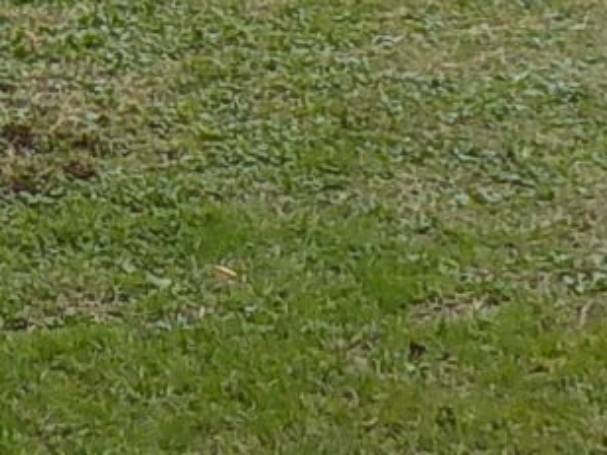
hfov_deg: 12.1
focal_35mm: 156
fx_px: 2735
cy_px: -506
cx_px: -268
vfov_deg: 8.9
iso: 125
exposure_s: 1/400
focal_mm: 4.1
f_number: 3.3
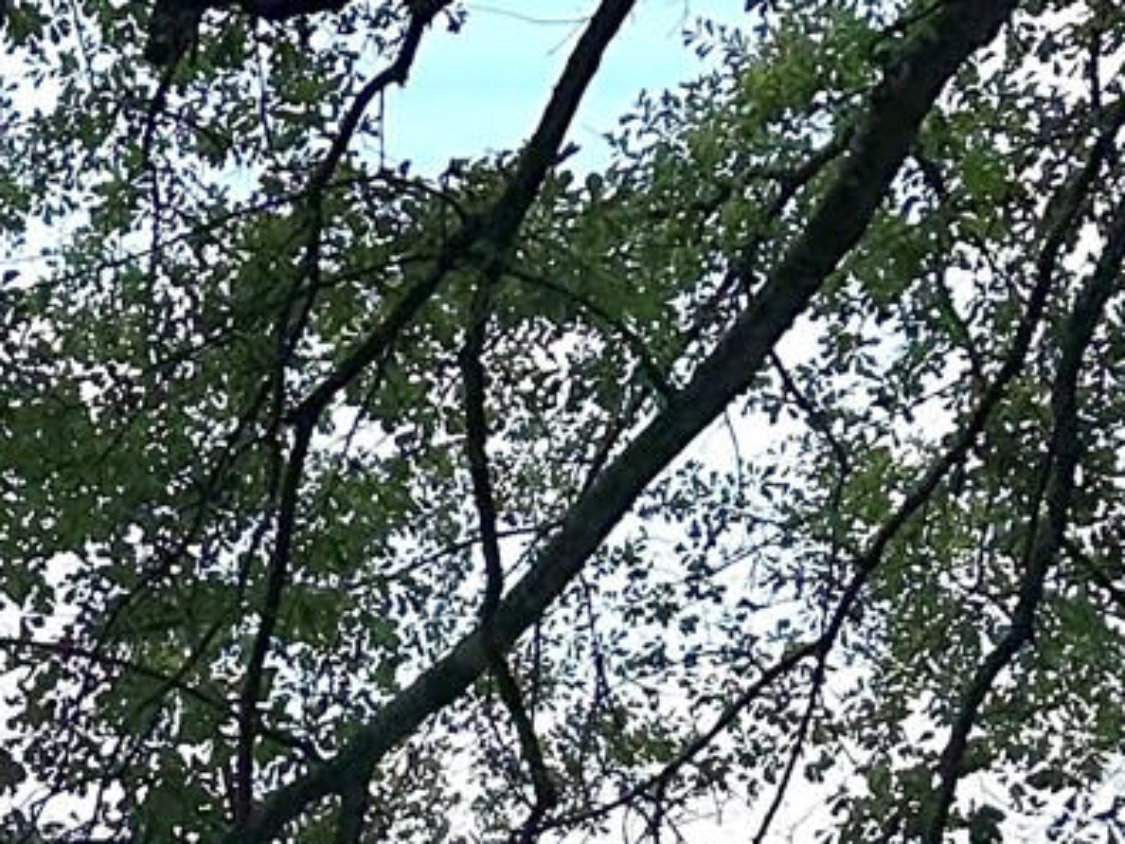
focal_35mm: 124
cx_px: -460
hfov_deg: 15.0
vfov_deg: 11.0
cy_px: 1634
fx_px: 4030
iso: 80
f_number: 1.78
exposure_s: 1/5525
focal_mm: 6.86
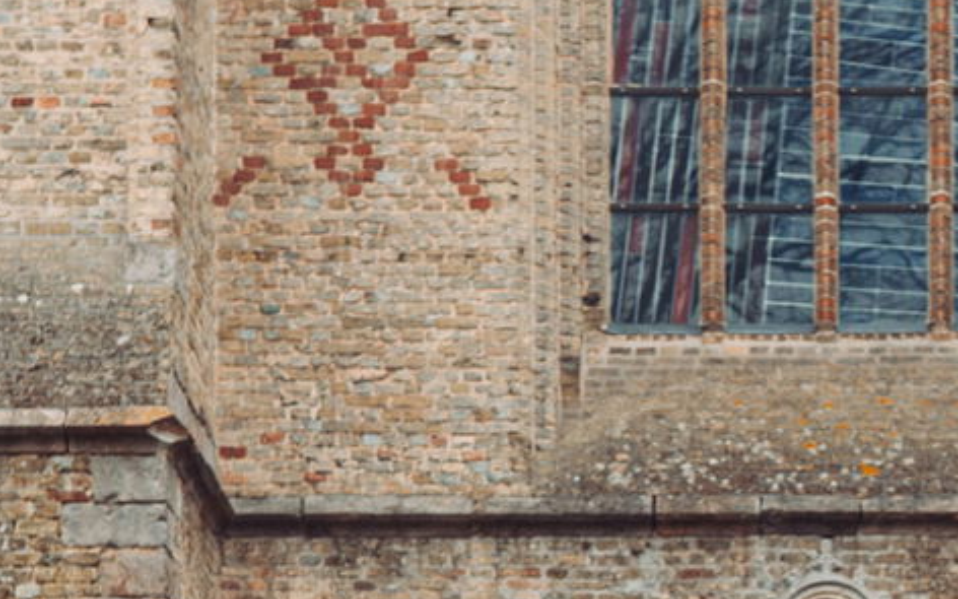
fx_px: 4334
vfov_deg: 7.8
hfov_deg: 12.5
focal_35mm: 166
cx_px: 832
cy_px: 805
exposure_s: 1/60
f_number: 4.5
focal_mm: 50
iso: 400
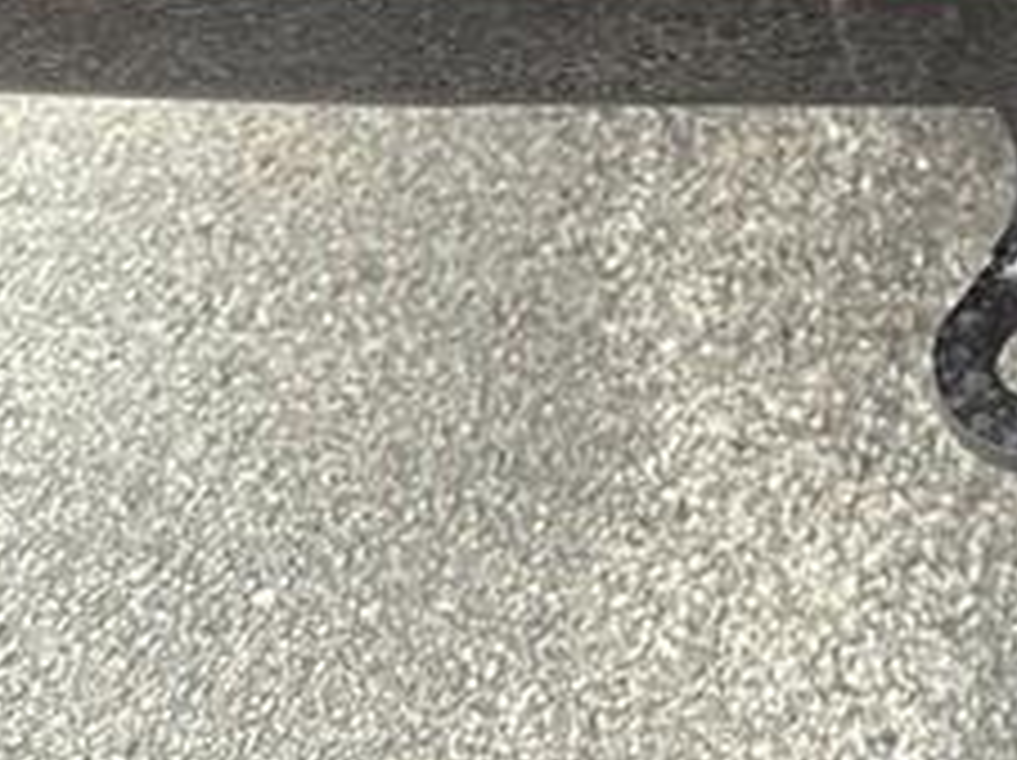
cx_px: 1174
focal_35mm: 68
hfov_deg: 26.0
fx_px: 1996
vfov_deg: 19.6
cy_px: -274
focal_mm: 6.76
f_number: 1.78
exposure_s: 1/246
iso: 250
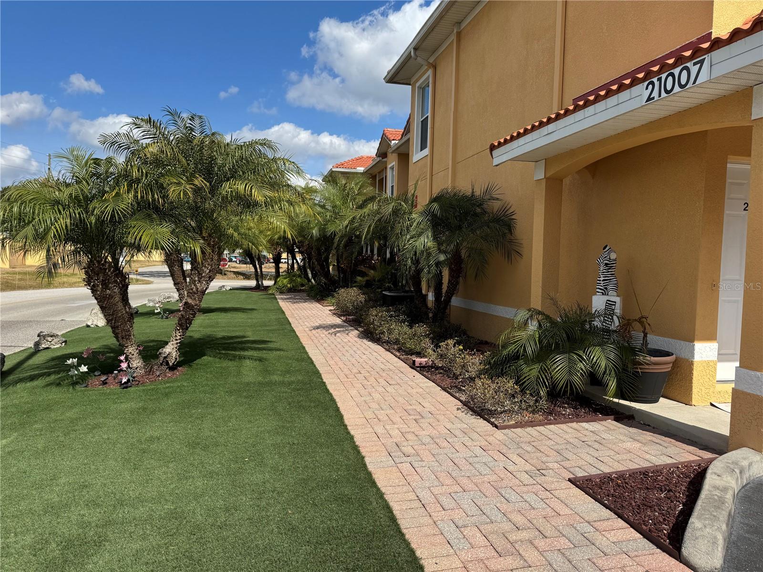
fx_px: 529
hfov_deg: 71.6
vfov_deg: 56.8
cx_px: 382
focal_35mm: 24
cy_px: 286
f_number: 1.78
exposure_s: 1/5348
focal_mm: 6.76
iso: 80
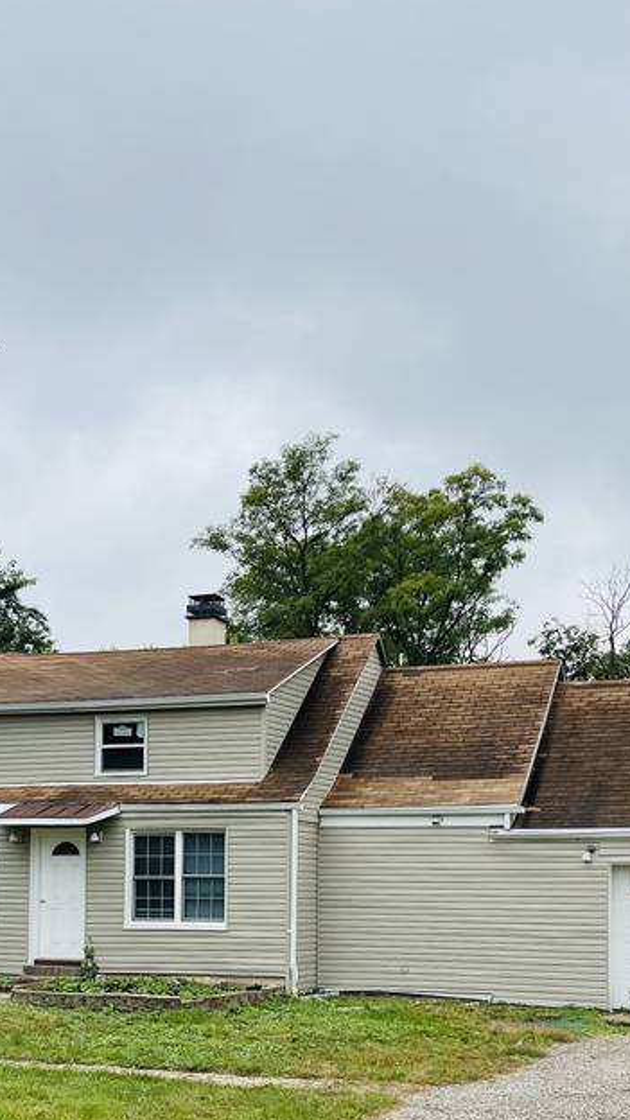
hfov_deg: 24.4
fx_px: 1455
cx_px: 318
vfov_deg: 40.7
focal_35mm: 49
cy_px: 863
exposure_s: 1/2165
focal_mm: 5.7
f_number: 1.5
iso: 50
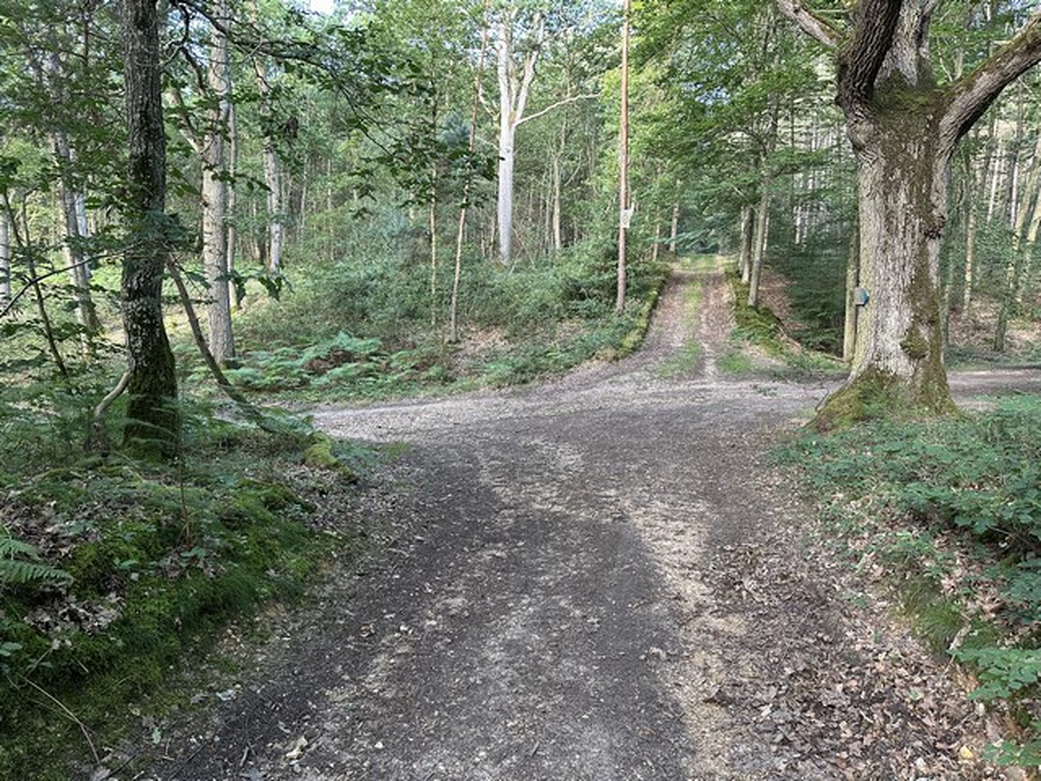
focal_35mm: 24
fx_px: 722
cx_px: 520
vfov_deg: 56.8
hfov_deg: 71.6
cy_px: 390
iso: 200
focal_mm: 6.86
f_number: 1.78
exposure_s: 1/121
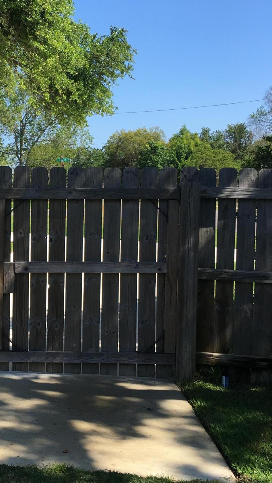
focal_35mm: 49
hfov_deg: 23.3
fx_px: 629
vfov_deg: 42.1
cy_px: 217
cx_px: -5
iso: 25
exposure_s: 1/905
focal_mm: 4.15
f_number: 2.2
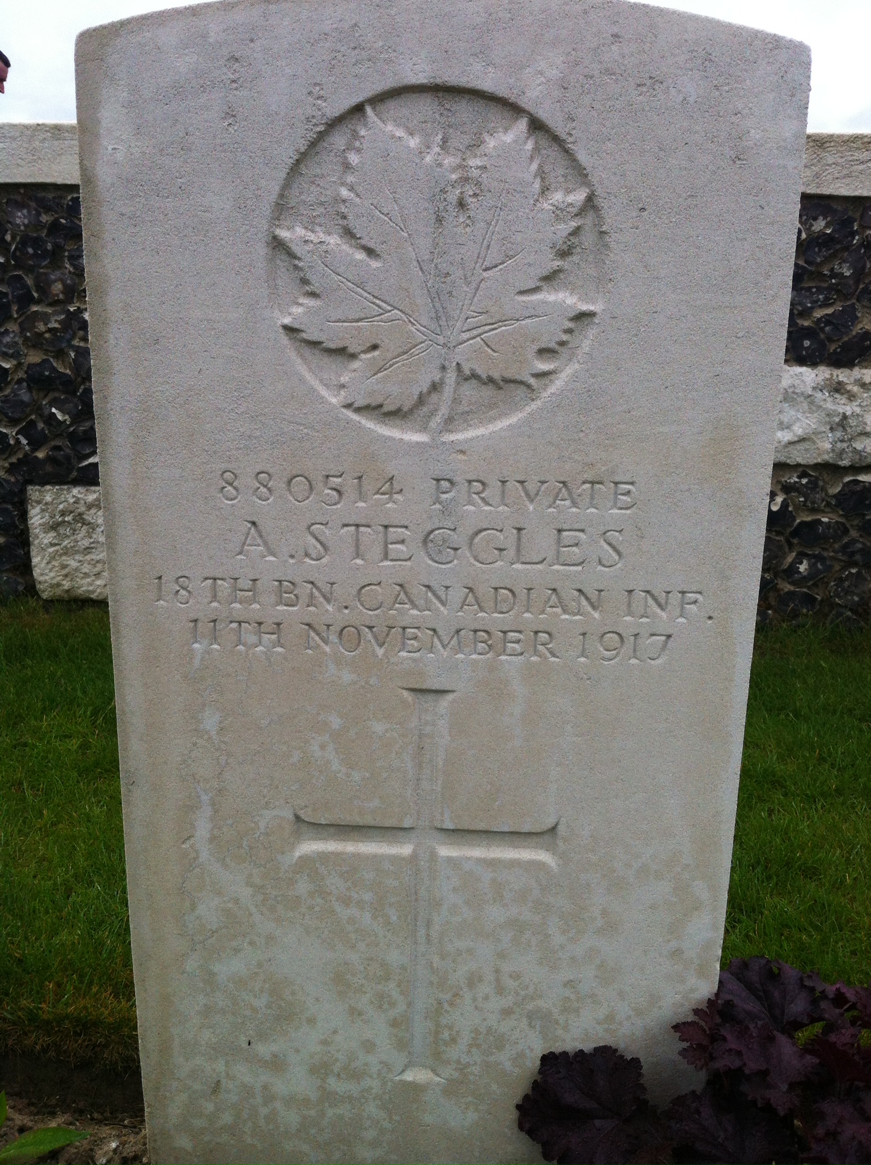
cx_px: 436
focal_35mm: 35
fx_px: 1177
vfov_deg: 52.7
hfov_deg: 40.6
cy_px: 582
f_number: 2.8
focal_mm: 3.85
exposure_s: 1/1436
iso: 80
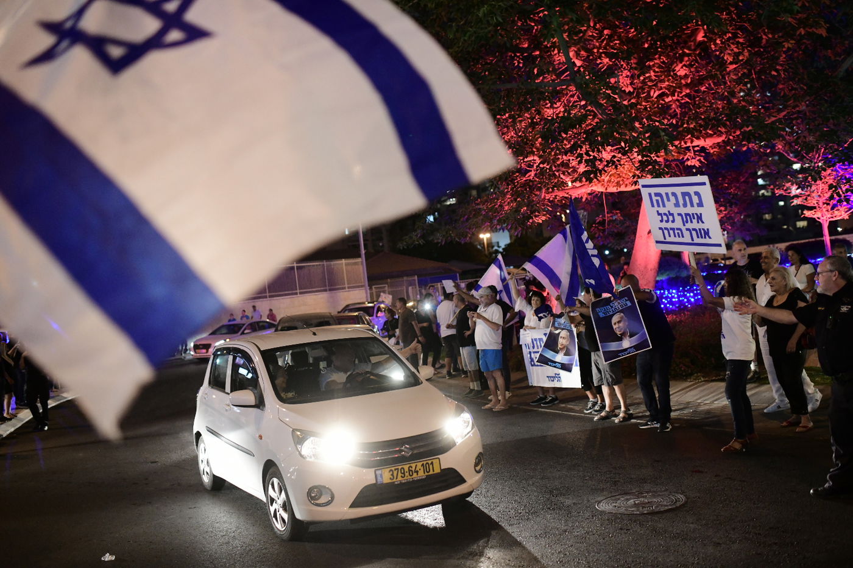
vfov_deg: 37.8
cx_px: 426
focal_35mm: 35
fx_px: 829
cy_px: 284
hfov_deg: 54.4
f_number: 2.2
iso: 6400
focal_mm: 35
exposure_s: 1/250
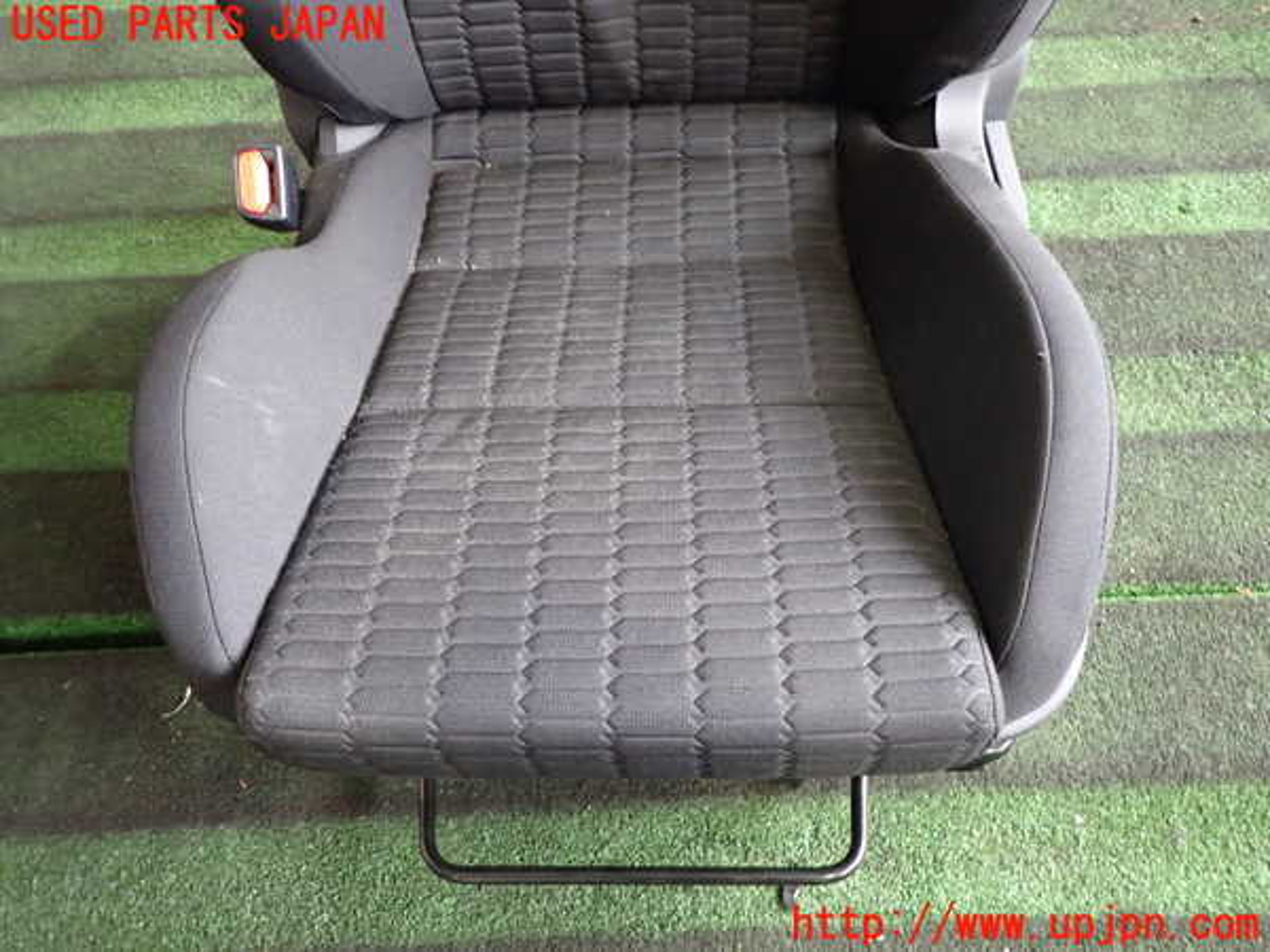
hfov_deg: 69.4
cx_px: 635
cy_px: 476
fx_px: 917
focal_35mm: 25
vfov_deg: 54.9
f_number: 2
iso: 640
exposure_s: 1/100
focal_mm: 4.5
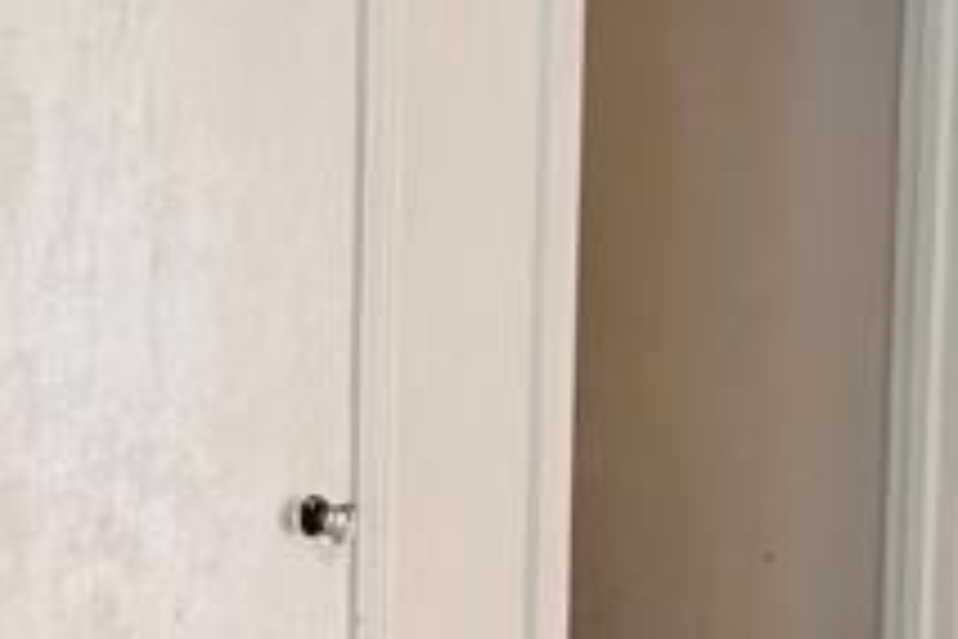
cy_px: 349
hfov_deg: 16.4
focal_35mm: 120
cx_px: -184
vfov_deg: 11.4
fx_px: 3193
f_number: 1.78
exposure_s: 1/120
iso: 125
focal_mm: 6.76
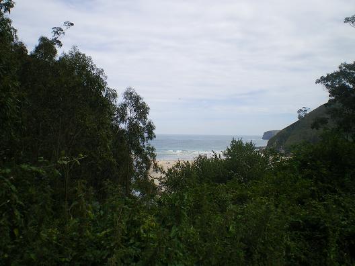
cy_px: 133
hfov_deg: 49.0
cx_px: 178
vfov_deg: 37.7
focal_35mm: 38
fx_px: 390
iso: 64
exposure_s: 1/500
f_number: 4.6
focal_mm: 6.3
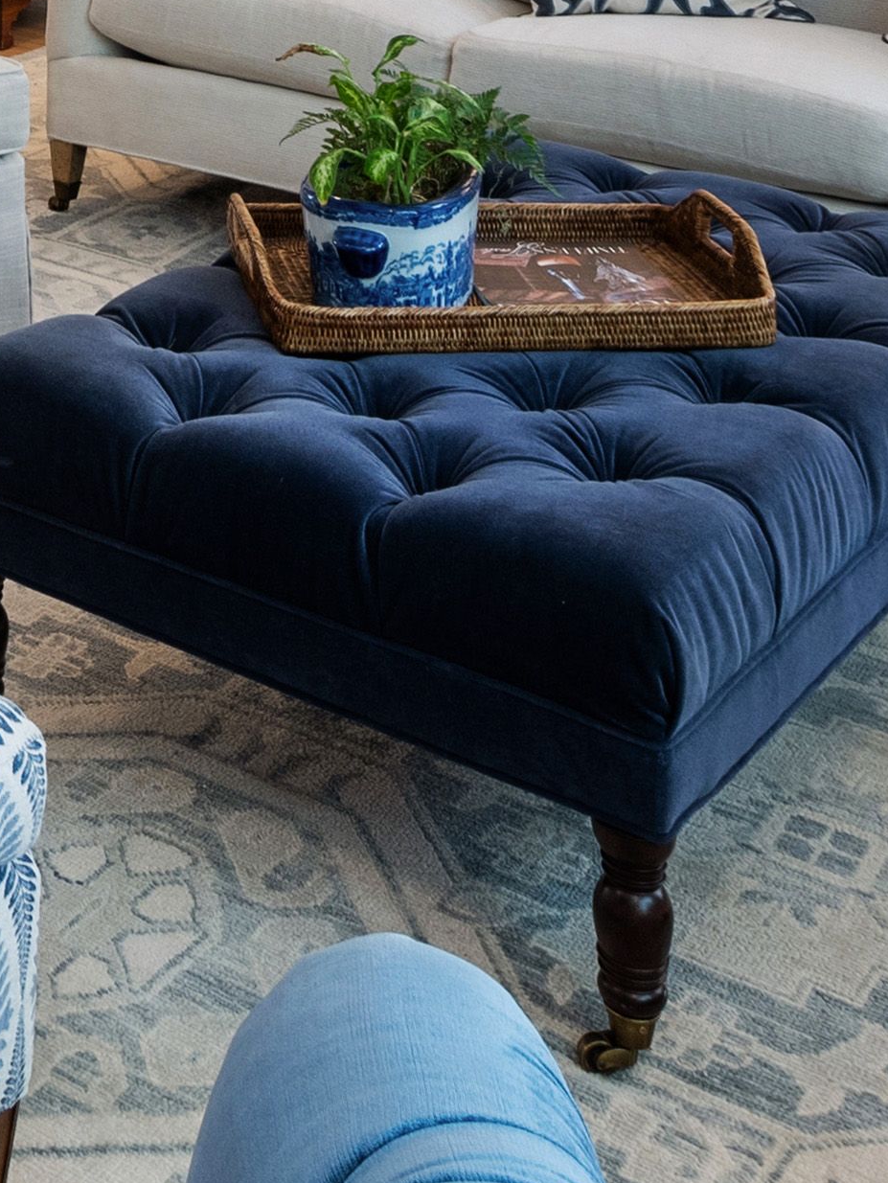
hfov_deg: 20.8
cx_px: -228
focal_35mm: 65
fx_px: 2222
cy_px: -452
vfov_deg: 24.8
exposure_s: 1/2.5
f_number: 8
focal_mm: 10
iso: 100
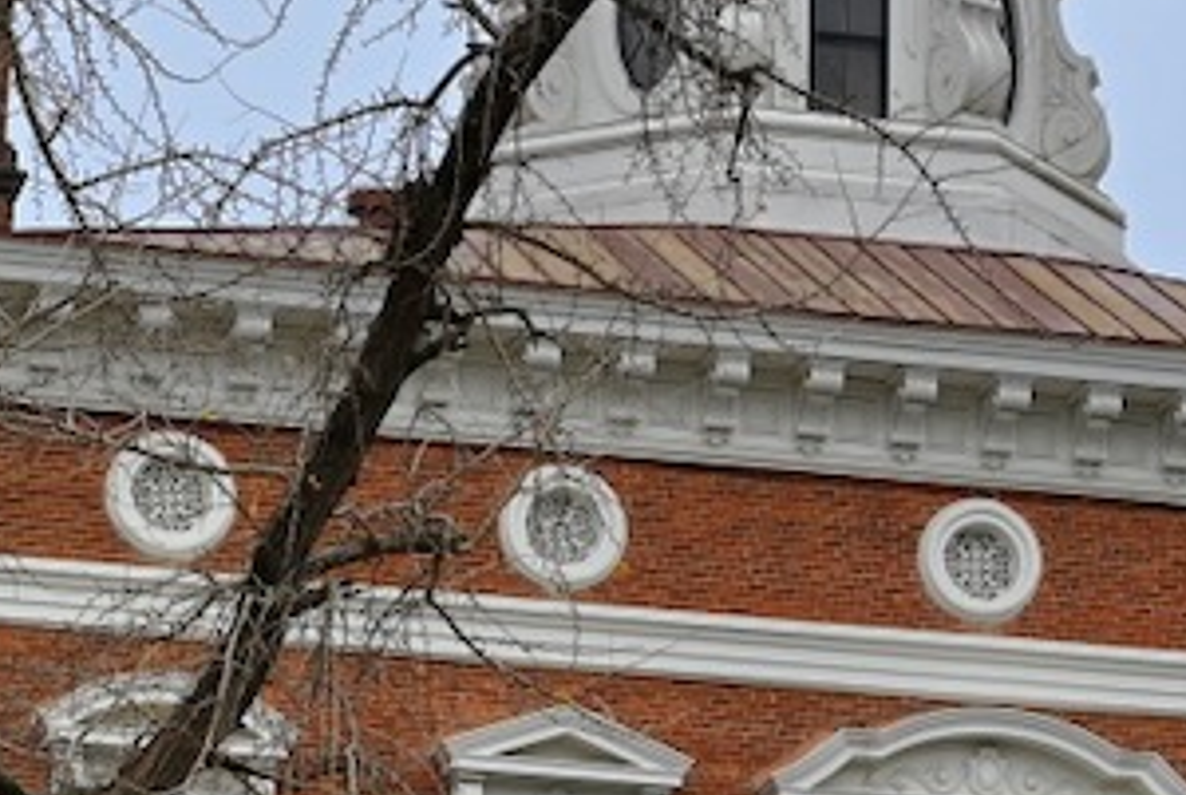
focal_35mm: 213
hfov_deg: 9.6
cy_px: 900
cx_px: 1024
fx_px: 7027
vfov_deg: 6.4
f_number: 5.6
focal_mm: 50
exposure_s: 1/250
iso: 140
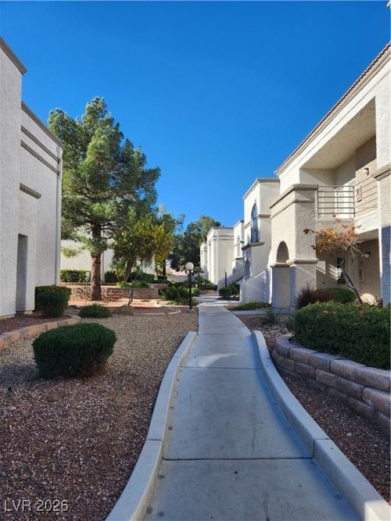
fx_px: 347
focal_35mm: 23
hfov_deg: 58.9
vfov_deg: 73.9
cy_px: 260
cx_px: 196
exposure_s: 1/1129
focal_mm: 5.4
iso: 20
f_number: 1.8
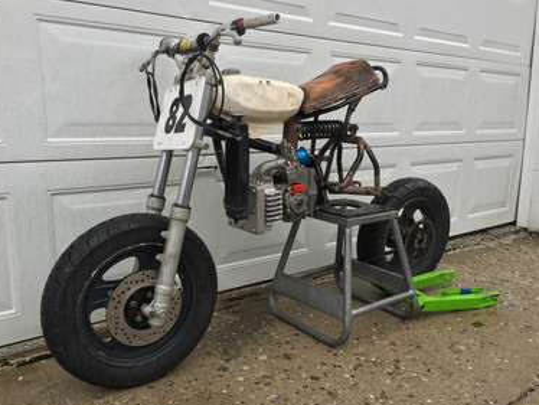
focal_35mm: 31
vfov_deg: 45.5
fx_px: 483
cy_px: 205
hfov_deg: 58.3
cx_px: 255
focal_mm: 4.15
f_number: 2.2
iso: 32
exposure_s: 1/121
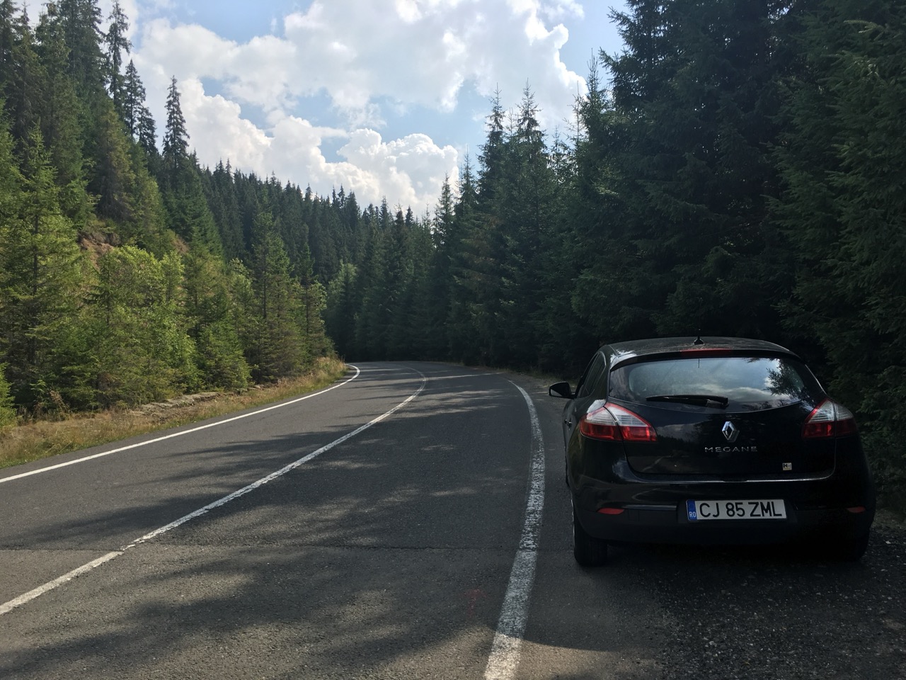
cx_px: 453
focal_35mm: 29
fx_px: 759
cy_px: 340
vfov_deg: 48.2
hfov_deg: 61.7
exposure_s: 1/1570
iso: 25
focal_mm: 4.15
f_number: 2.2
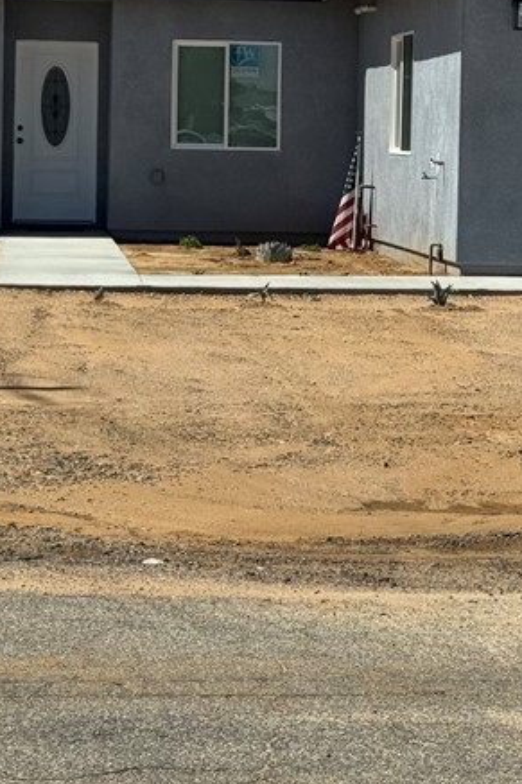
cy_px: 160
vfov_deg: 17.4
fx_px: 2547
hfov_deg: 11.7
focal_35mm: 117
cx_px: 413
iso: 64
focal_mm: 6.76
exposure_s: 1/7092
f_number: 1.78
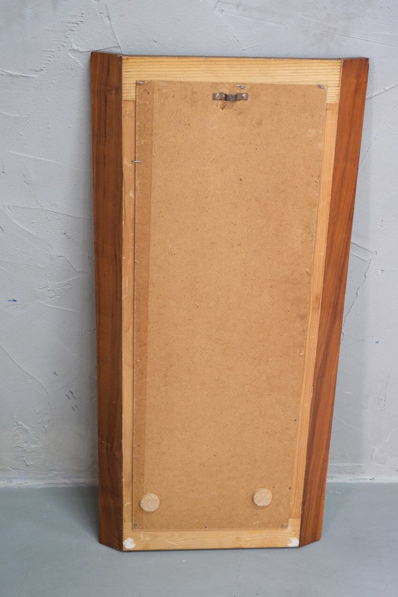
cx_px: 199
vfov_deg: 40.3
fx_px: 813
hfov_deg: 27.5
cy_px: 298
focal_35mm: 49
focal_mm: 32.5
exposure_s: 1/50
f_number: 4
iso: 4000
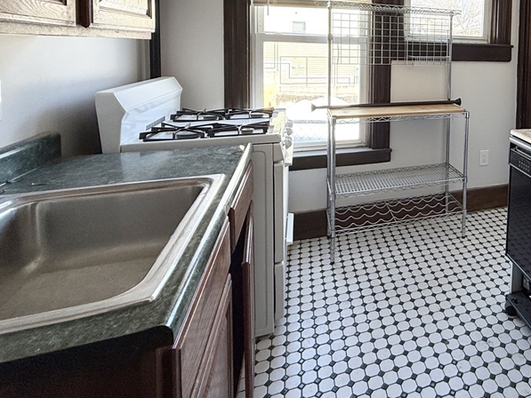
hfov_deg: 63.0
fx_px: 368
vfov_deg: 52.5
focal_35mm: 24
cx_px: 451
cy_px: 70
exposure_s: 1/99
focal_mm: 2.22
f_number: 2.2
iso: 50
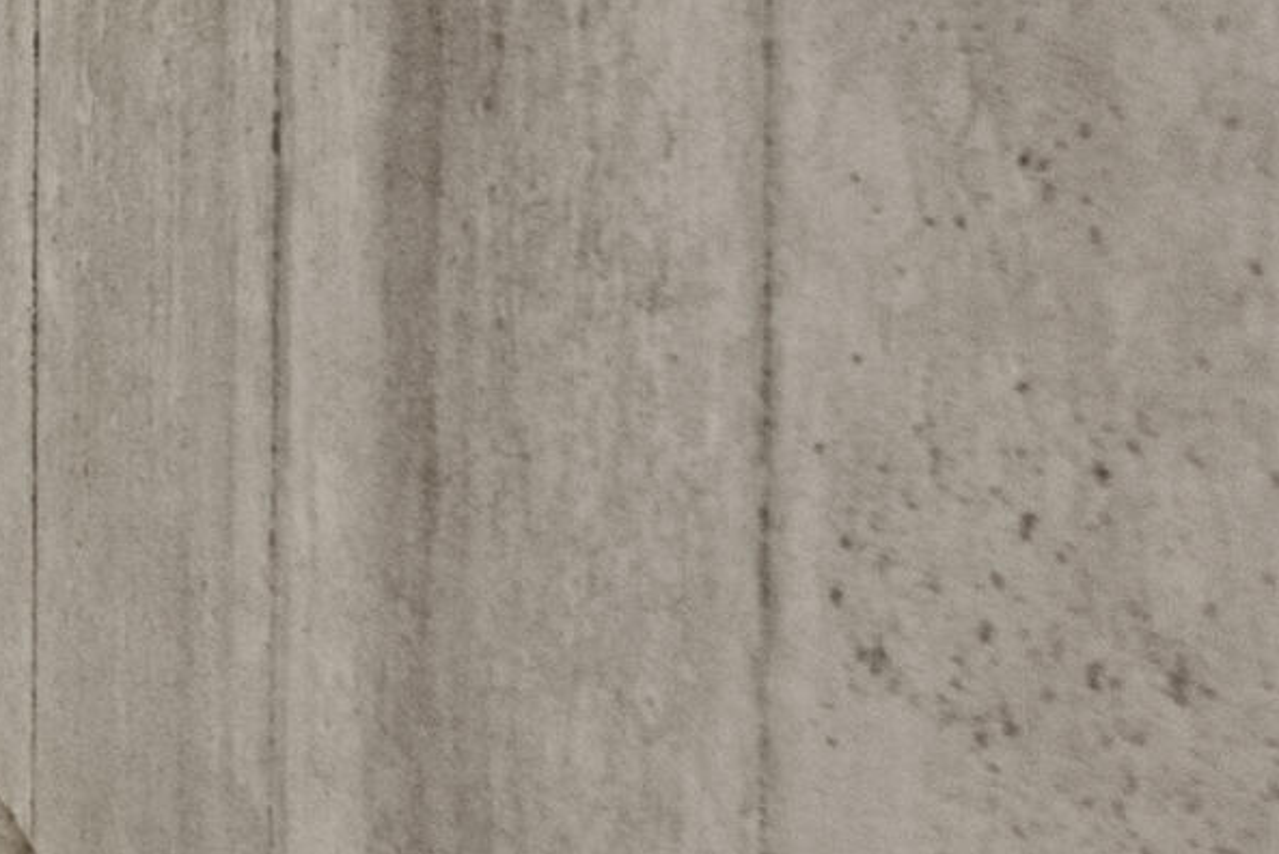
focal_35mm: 81
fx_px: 2879
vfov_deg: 15.7
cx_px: -1592
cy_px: -383
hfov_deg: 16.0
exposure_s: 1/2
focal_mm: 16
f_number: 9
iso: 1000
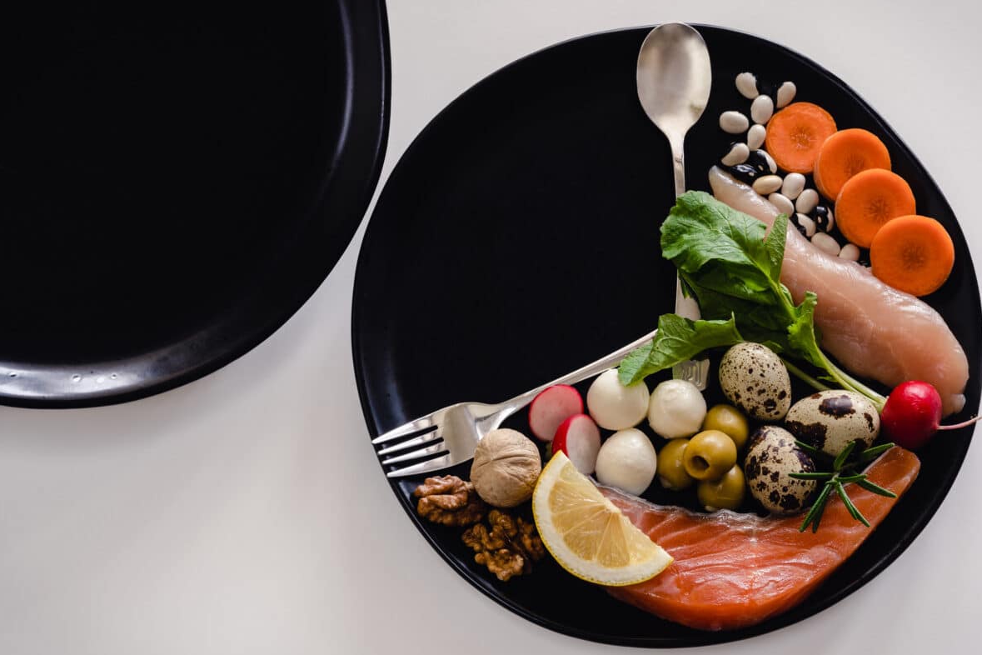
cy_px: 327
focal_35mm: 56
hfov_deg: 35.6
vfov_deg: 24.2
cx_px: 497
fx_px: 1527
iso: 100
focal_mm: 55
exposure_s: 3.2
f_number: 11
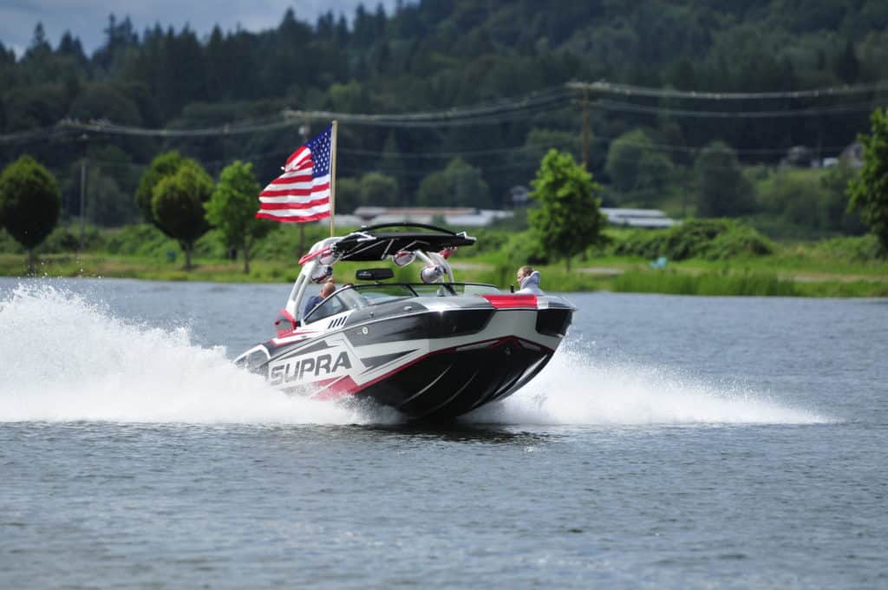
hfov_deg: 6.9
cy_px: 295
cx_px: 444
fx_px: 7391
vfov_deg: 4.6
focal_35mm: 300
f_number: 2.8
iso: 200
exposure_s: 1/6400
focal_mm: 200
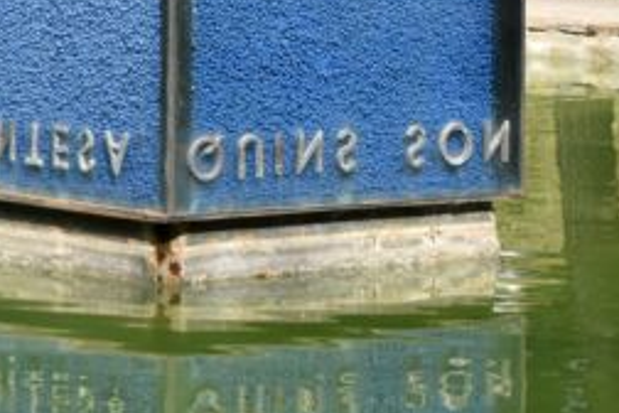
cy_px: -182
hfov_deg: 8.8
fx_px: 3989
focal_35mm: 232
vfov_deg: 5.9
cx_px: 10
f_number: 13
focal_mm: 38
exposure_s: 1/640
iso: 1000
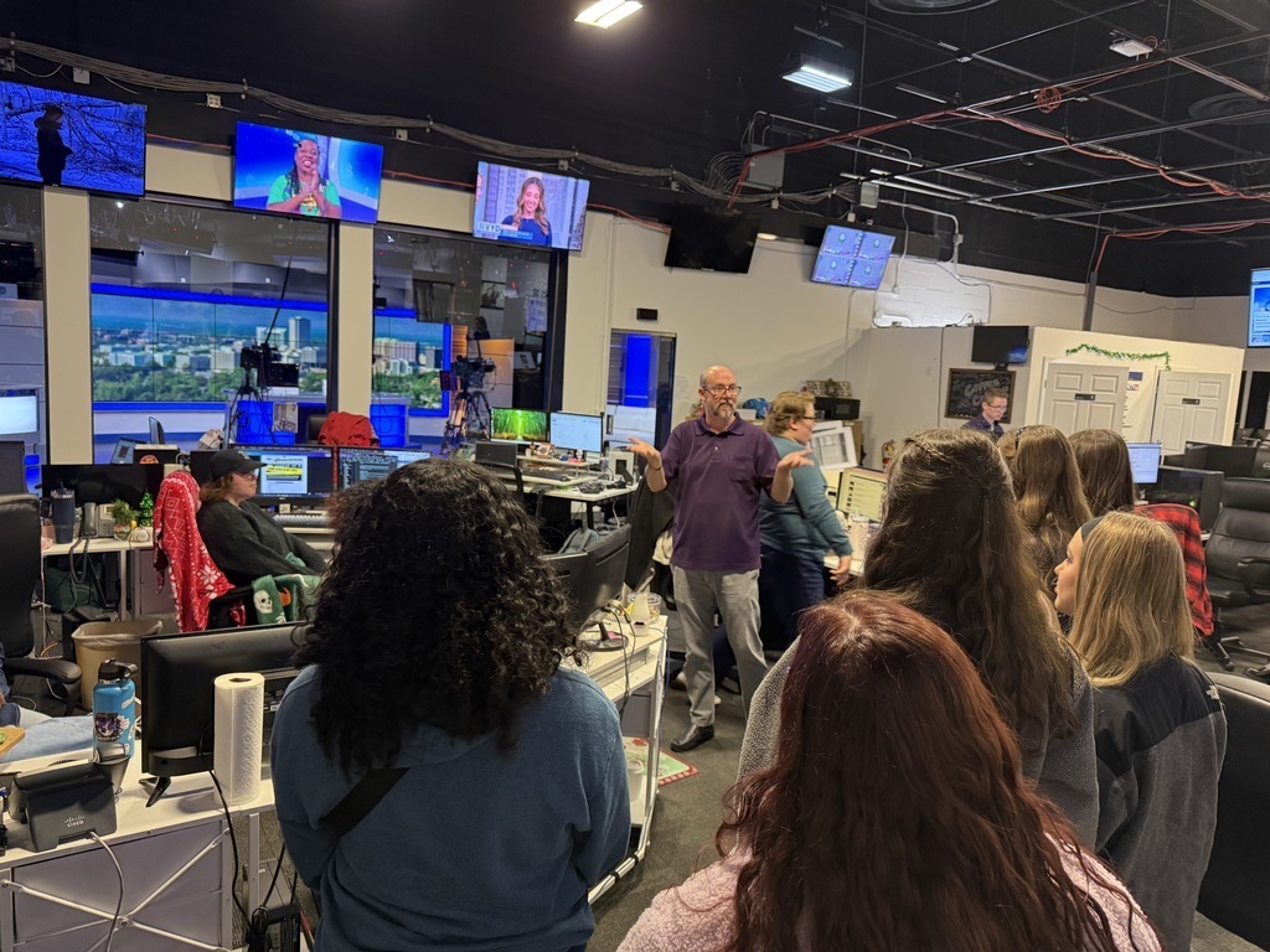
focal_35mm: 24
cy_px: 476
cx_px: 635
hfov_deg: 71.6
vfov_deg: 56.8
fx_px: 881
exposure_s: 1/60
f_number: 1.78
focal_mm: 6.76
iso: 320
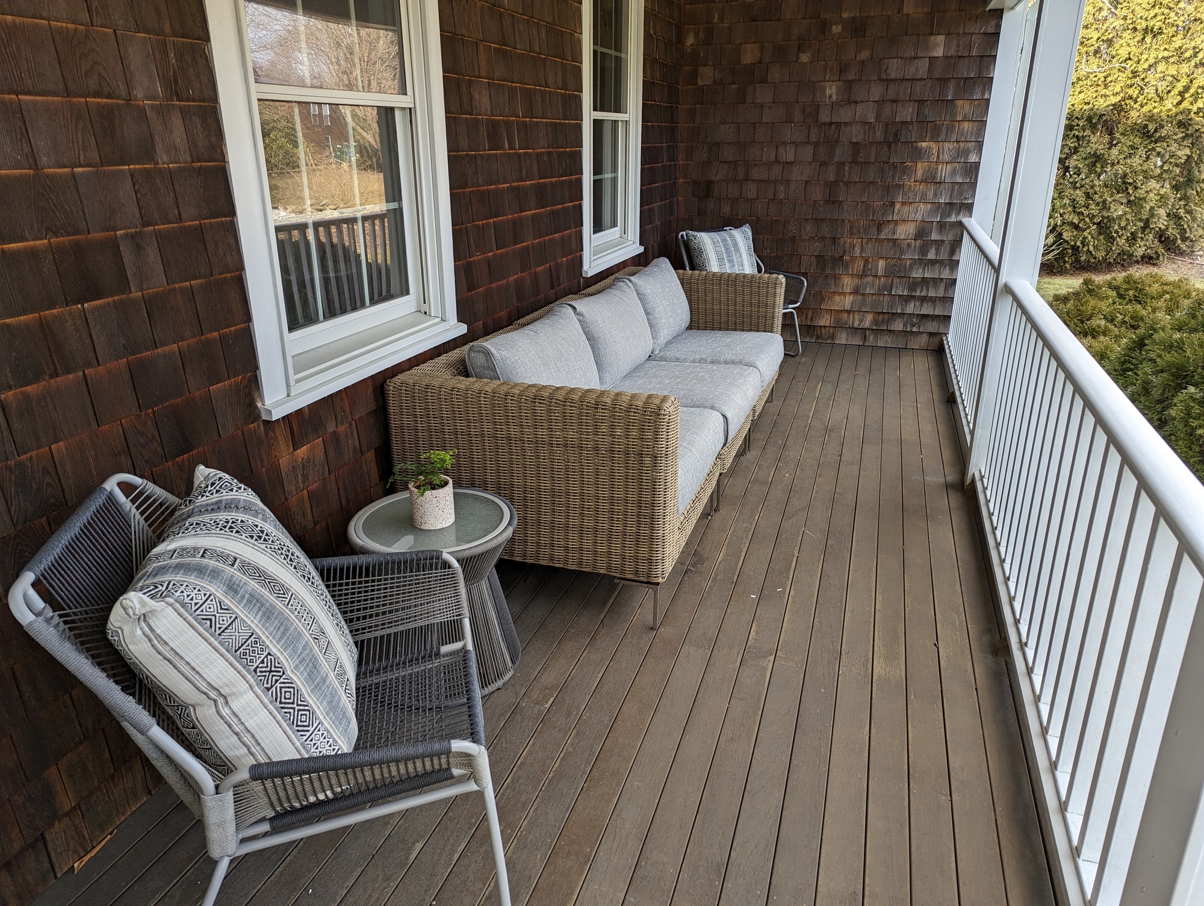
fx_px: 836
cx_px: 602
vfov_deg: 56.9
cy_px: 453
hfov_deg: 71.5
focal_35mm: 24
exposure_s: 1/230
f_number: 1.85
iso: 41
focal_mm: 6.81
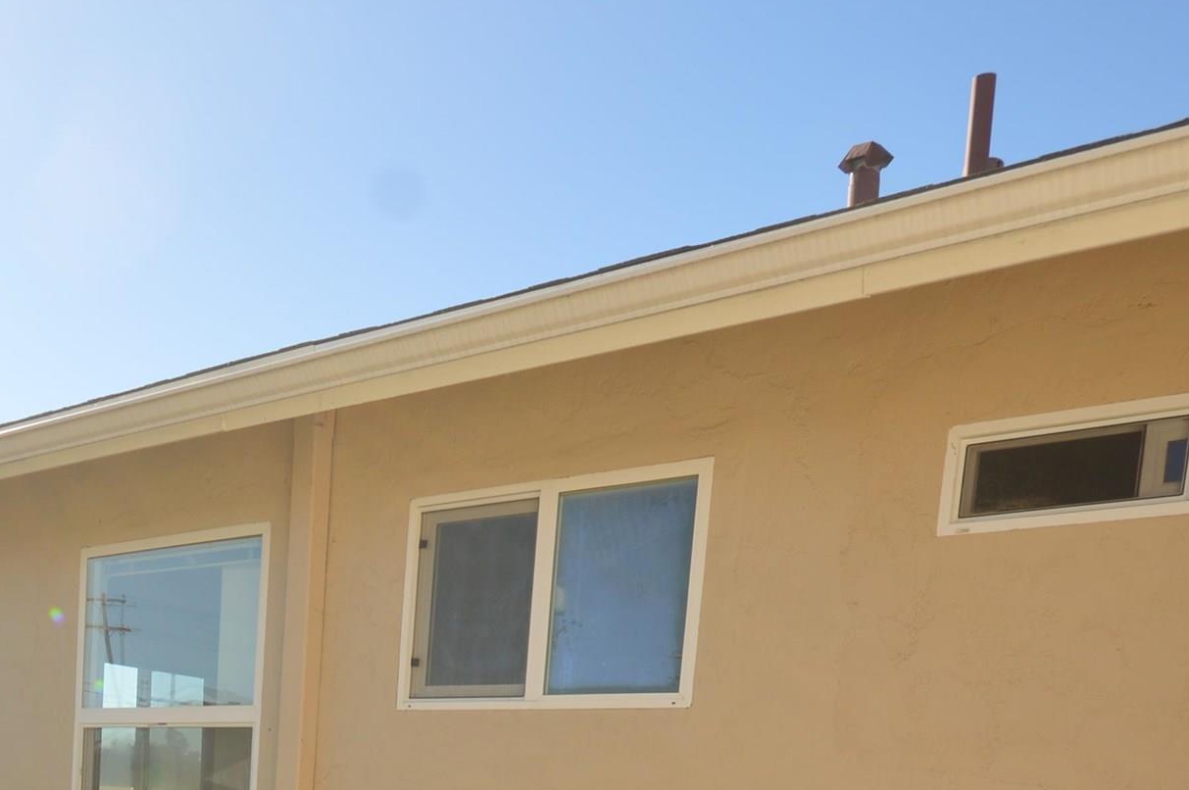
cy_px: 963
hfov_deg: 48.5
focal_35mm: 38
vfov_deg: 29.7
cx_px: 275
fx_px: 1254
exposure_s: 1/200
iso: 100
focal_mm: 10
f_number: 7.1
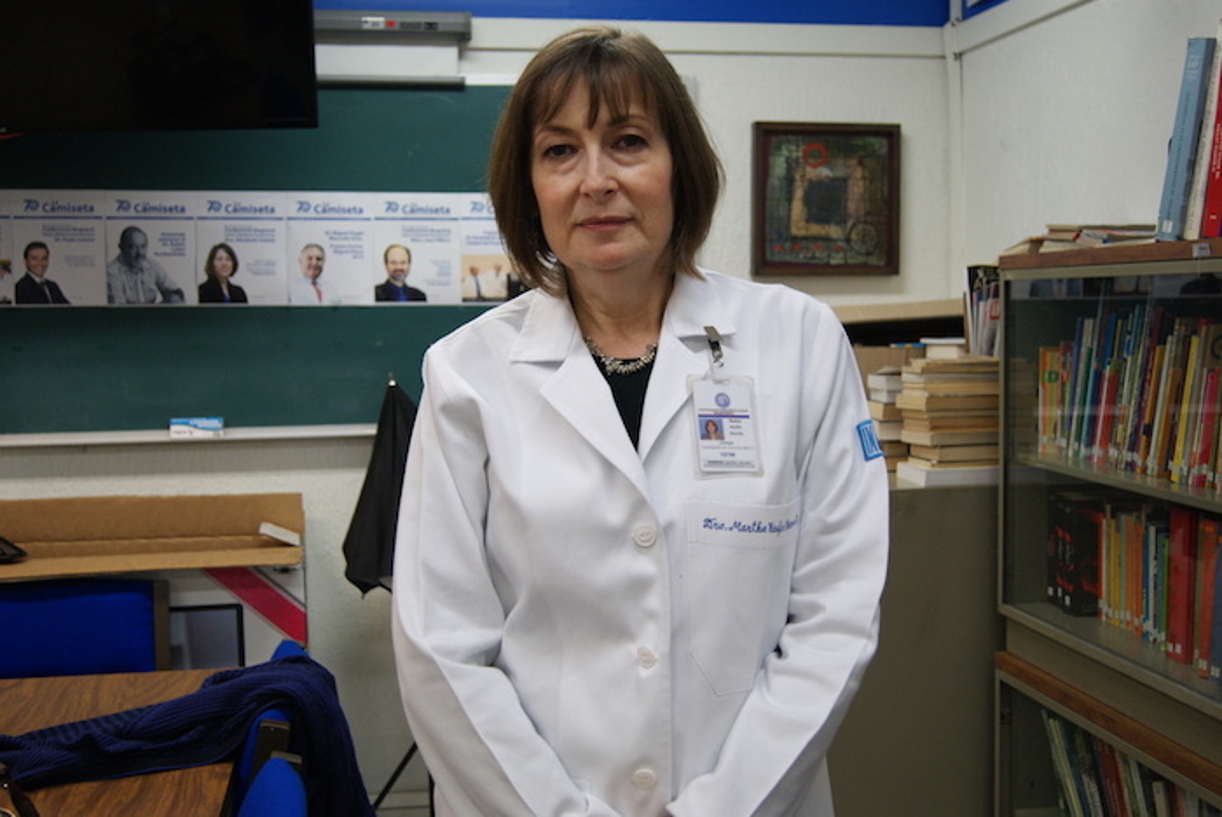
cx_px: 611
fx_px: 1427
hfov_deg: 46.4
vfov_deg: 32.0
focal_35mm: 42
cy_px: 408
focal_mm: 28
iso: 320
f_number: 4.5
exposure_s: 1/50
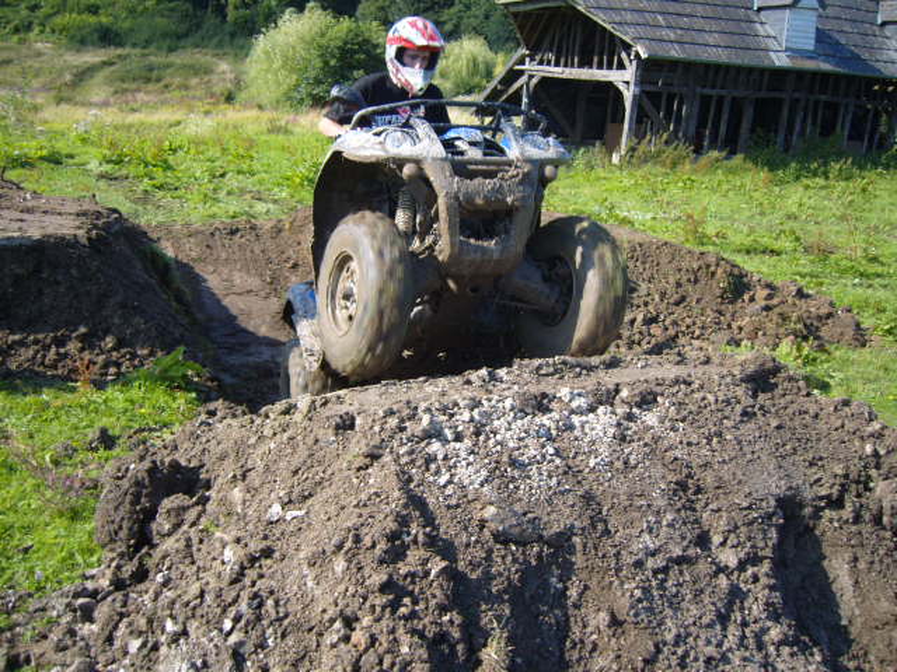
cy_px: 336
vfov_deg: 40.7
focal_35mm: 35
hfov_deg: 52.6
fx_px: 907
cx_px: 448
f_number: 7.1
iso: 80
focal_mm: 7.4
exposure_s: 1/90
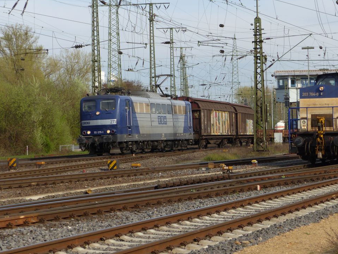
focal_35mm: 117
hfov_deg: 16.8
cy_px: 114
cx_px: 195
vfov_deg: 12.7
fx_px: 1142
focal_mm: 16.9
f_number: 4
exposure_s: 1/800
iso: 100
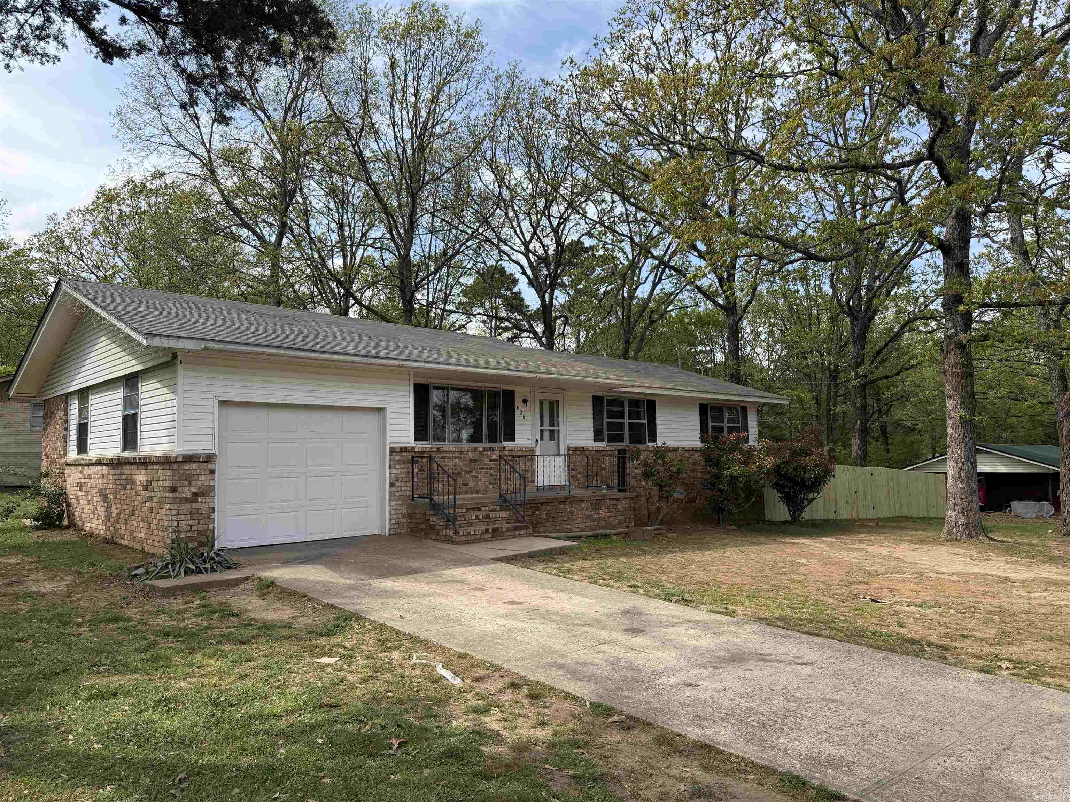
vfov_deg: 56.8
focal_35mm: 24
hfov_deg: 71.6
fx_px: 742
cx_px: 535
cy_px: 401
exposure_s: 1/3425
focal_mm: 6.76
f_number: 1.78
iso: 100
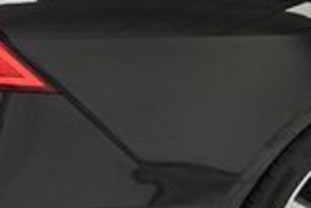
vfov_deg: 14.2
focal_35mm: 96
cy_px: 41
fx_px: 830
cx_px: 255
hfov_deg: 20.9
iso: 1250
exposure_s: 1/60
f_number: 6.3
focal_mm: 24
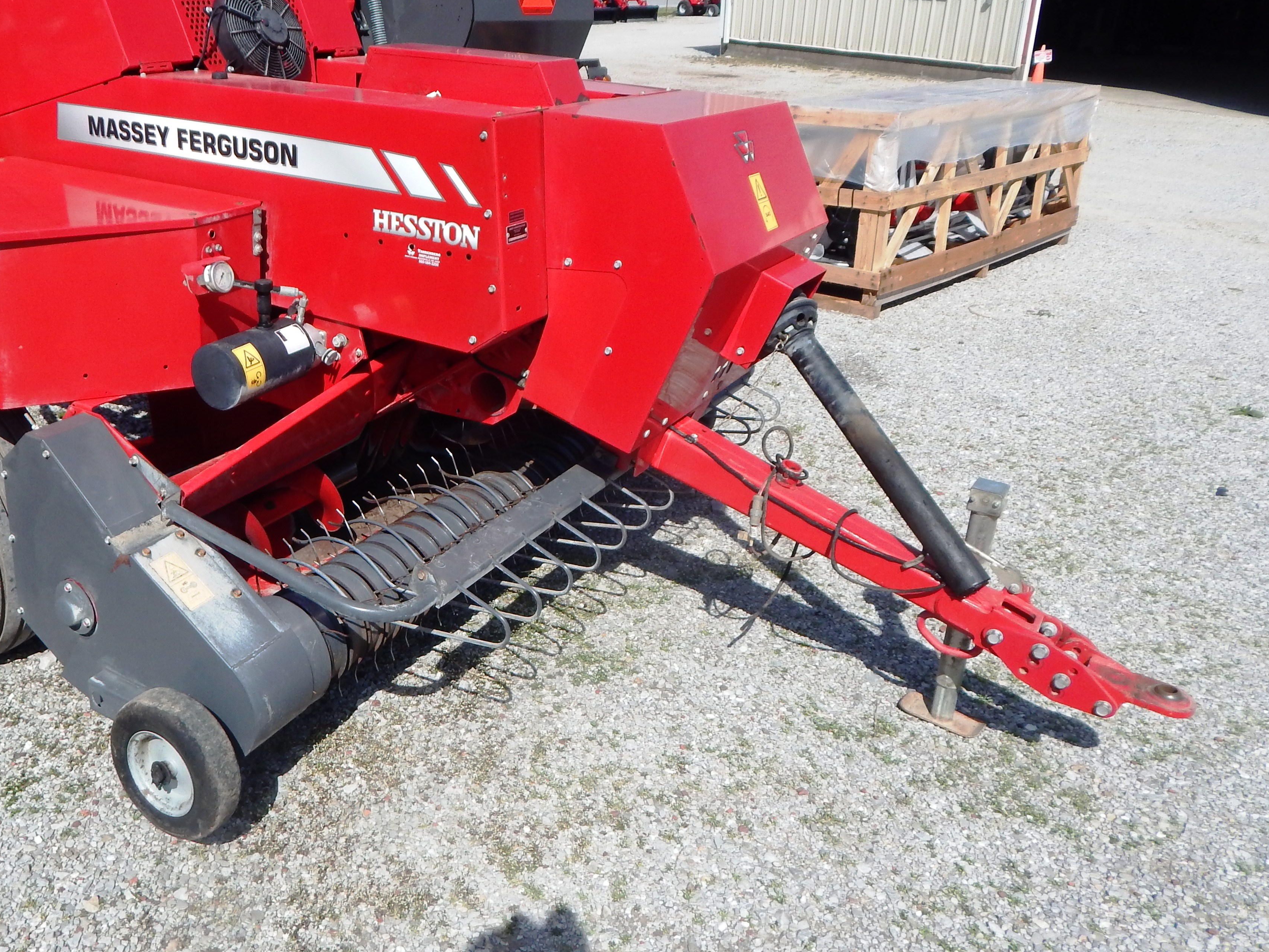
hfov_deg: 58.8
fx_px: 1100
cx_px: 436
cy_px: 417
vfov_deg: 46.7
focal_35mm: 30
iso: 125
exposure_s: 1/500
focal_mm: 4
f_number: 6
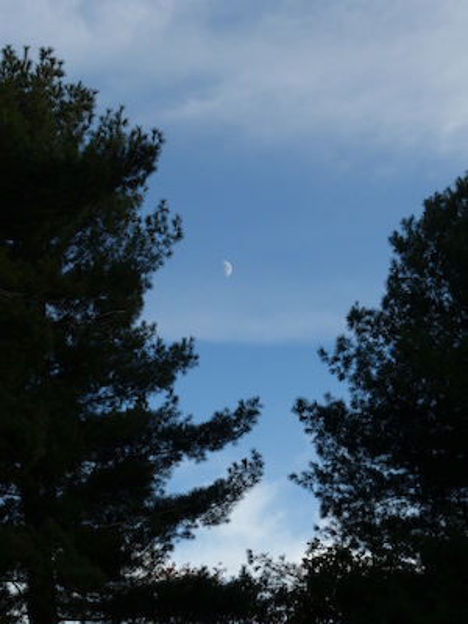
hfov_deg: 15.7
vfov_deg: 20.9
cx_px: 234
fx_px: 1694
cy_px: 312
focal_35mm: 94
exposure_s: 1/200
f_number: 4
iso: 100
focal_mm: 16.9
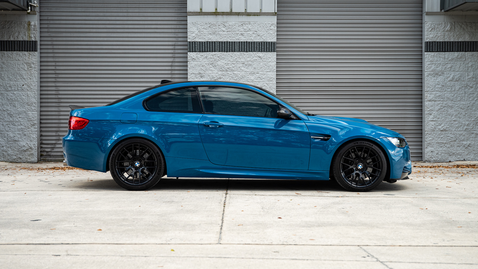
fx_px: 697
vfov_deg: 21.8
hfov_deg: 37.9
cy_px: 134
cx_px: 240
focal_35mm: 55
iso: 320
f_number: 3.2
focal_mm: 52
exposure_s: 1/1250
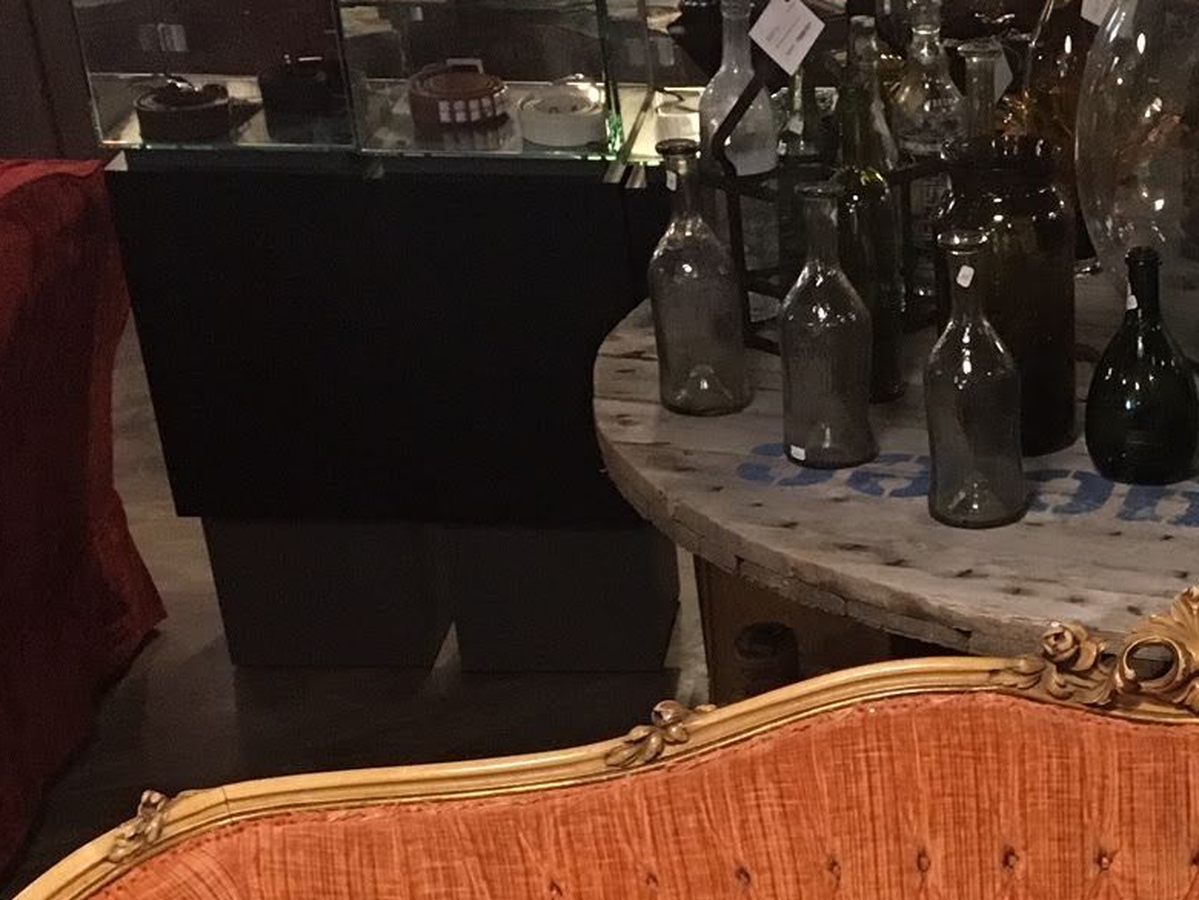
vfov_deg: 18.5
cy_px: 1102
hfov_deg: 24.8
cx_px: 1199
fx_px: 2598
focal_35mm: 75
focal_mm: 4.15
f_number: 2.2
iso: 200
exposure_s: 1/17
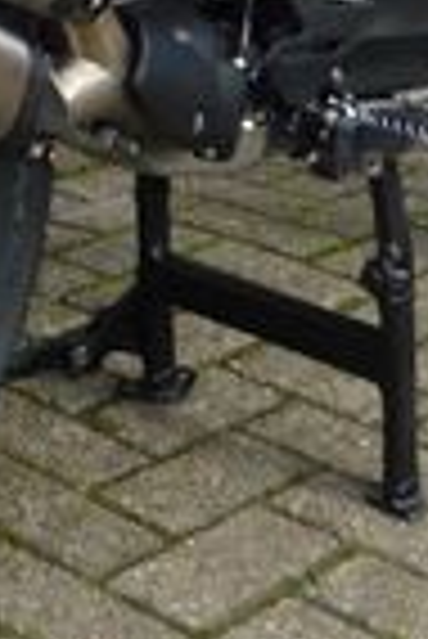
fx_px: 1921
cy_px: -338
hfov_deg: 12.2
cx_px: -167
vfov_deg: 17.0
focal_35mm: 108
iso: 125
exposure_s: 1/400
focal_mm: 4
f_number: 3
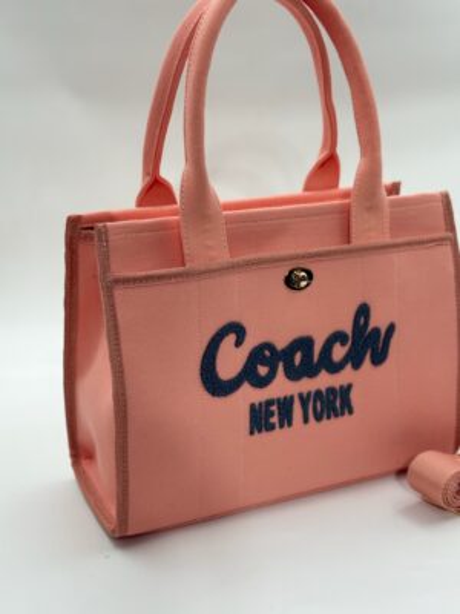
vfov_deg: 39.7
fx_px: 850
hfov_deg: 30.3
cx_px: 230
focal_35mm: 48
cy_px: 307
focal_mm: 6.76
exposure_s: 1/875
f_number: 1.78
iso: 80
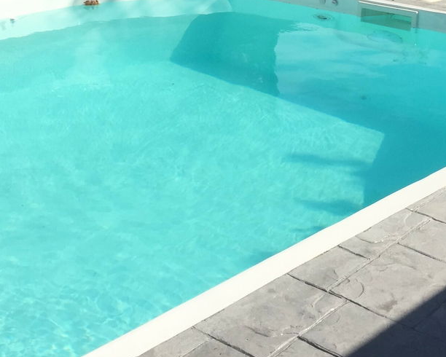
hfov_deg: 25.7
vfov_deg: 19.5
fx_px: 977
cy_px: -71
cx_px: 267
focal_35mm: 74
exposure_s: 1/2639
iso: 32
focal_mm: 4.15
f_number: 2.2
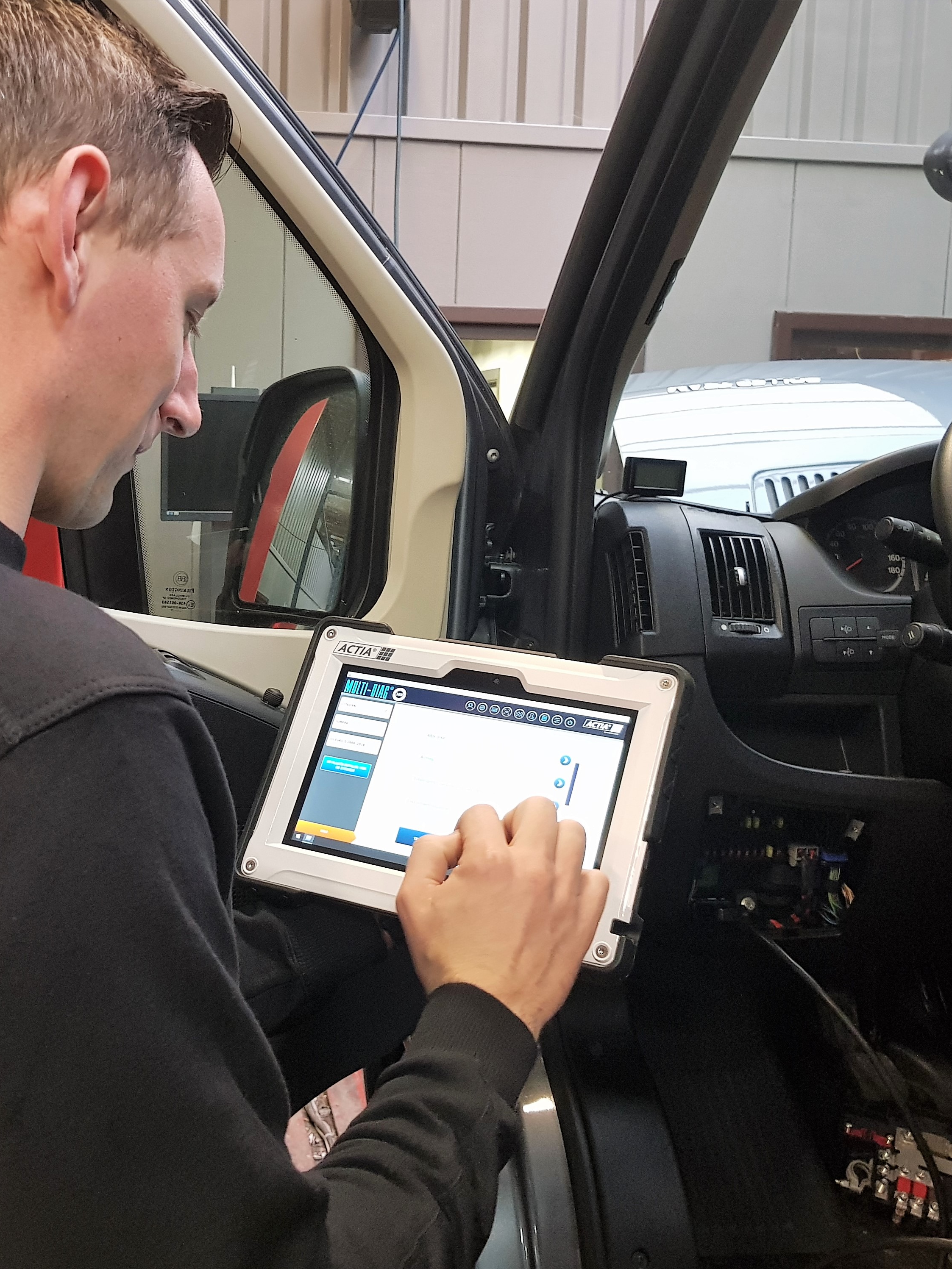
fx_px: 1284
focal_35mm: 35
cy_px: 638
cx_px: 361
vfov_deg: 52.6
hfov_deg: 40.4
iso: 200
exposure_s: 1/23
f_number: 1.7
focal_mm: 4.2
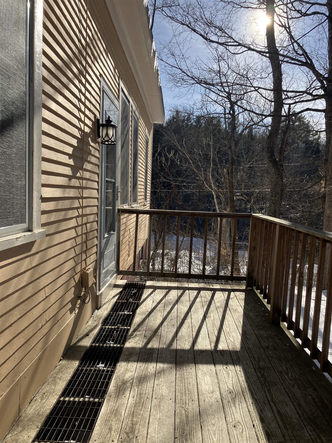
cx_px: 166
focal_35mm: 28
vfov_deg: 63.4
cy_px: 222
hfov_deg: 49.7
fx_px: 358
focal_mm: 3.99
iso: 32
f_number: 1.8
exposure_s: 1/2315
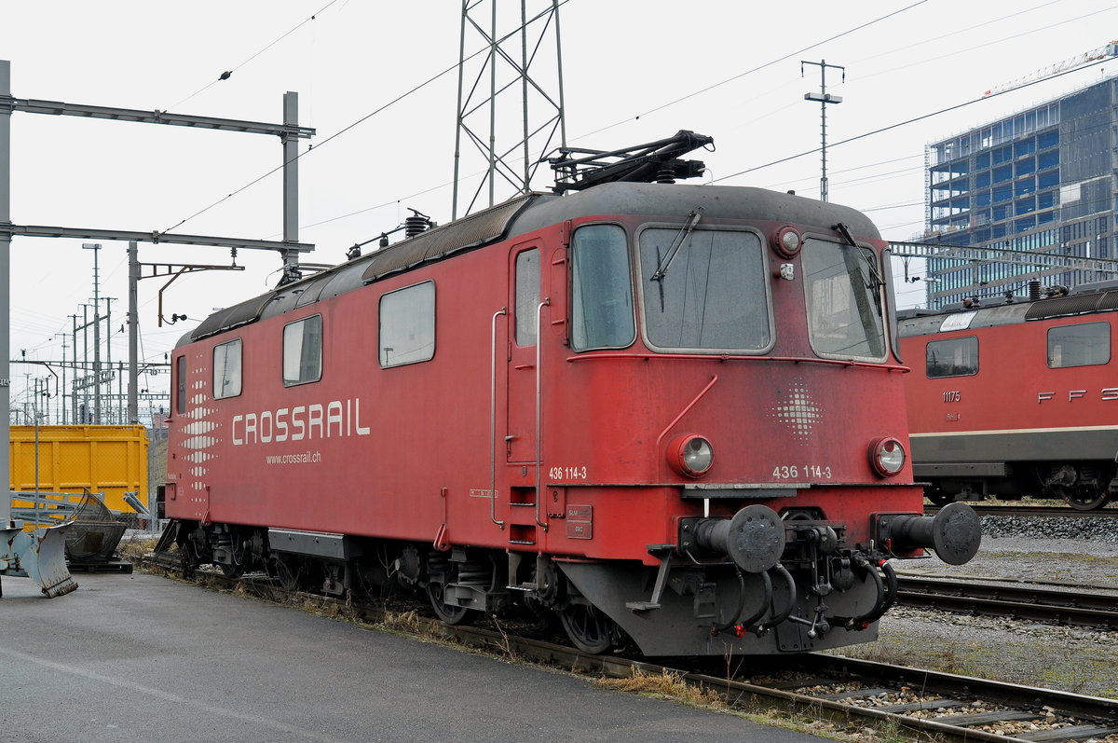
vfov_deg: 28.0
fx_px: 1489
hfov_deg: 41.2
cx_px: 559
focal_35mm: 48
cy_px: 372
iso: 400
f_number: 7.1
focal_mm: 32
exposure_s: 1/200
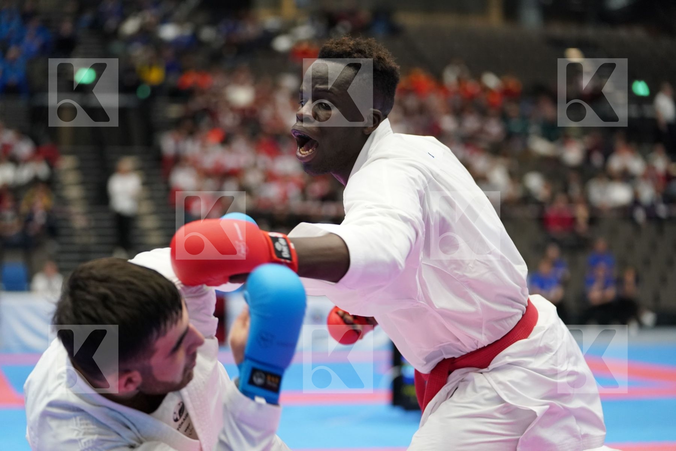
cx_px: 338
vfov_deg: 14.9
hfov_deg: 22.1
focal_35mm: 92
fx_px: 1727
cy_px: 226
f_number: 2.8
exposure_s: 1/1000
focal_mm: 92
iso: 4000
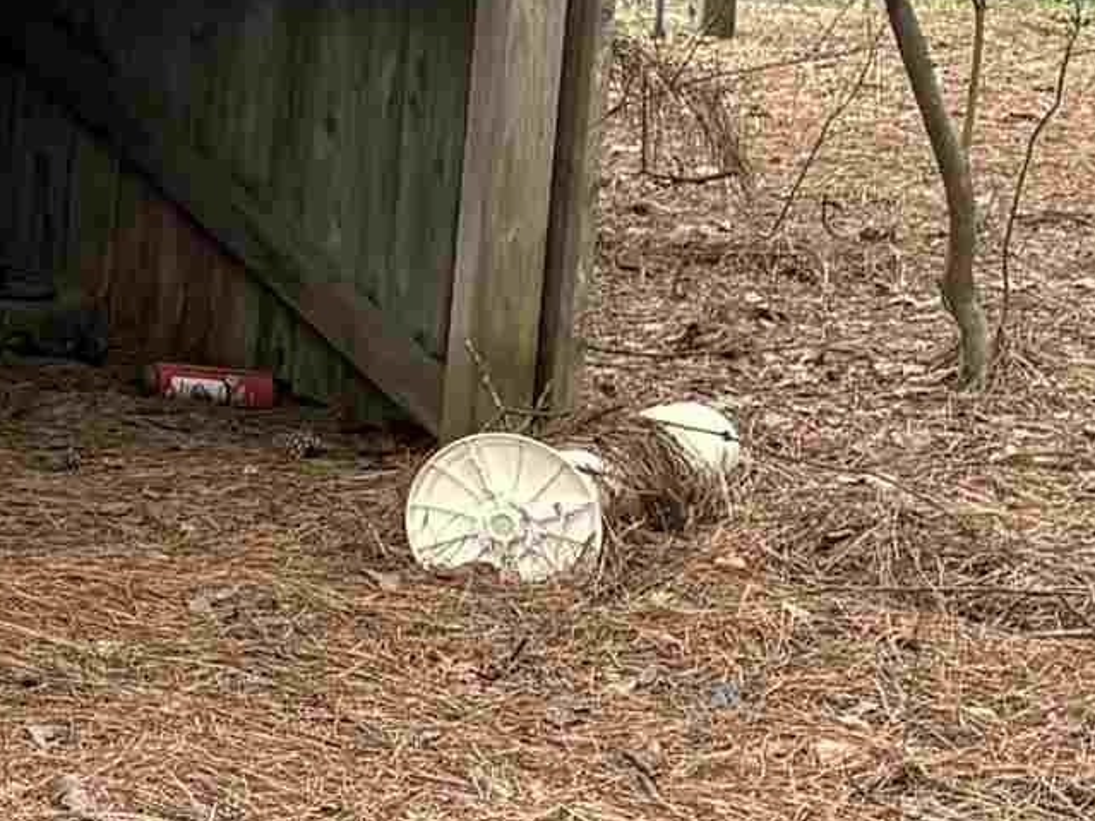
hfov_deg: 12.8
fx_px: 3953
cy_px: 420
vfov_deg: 11.9
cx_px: -1401
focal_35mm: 125
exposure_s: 1/81
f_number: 1.6
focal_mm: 5.96
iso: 125
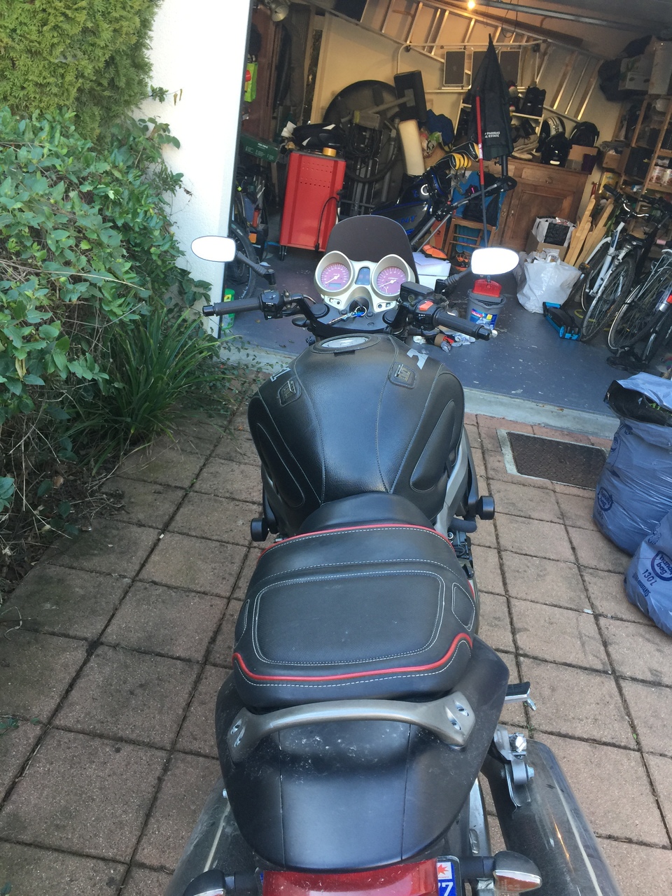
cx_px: 336
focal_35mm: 29
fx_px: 751
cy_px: 448
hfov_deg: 48.2
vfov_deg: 61.7
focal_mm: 4.15
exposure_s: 1/33
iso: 32
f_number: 2.2
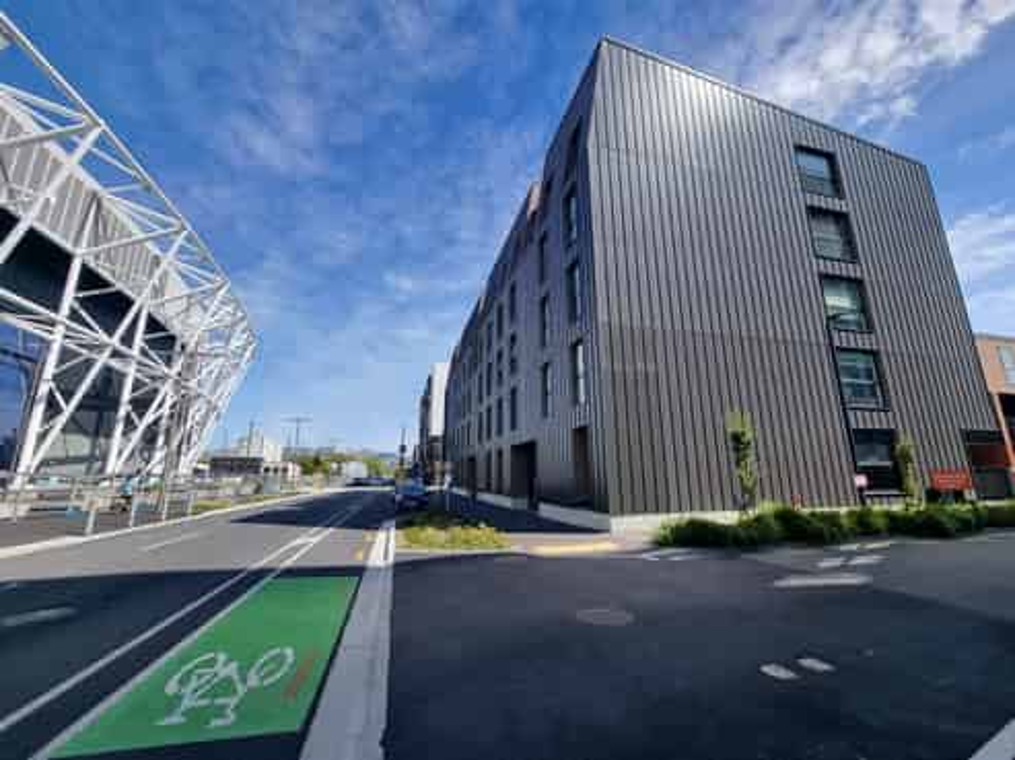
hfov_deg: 106.2
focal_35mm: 13
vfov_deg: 89.8
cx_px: 508
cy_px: 380
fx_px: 381
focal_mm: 2.2
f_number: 2.2
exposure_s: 1/1568
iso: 50
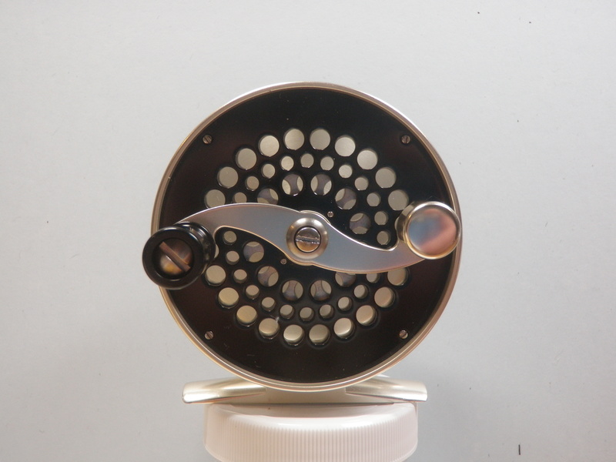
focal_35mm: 36
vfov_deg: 39.7
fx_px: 641
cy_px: 231
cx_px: 308
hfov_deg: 51.4
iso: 125
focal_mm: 6.53
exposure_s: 1/40
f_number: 4.1
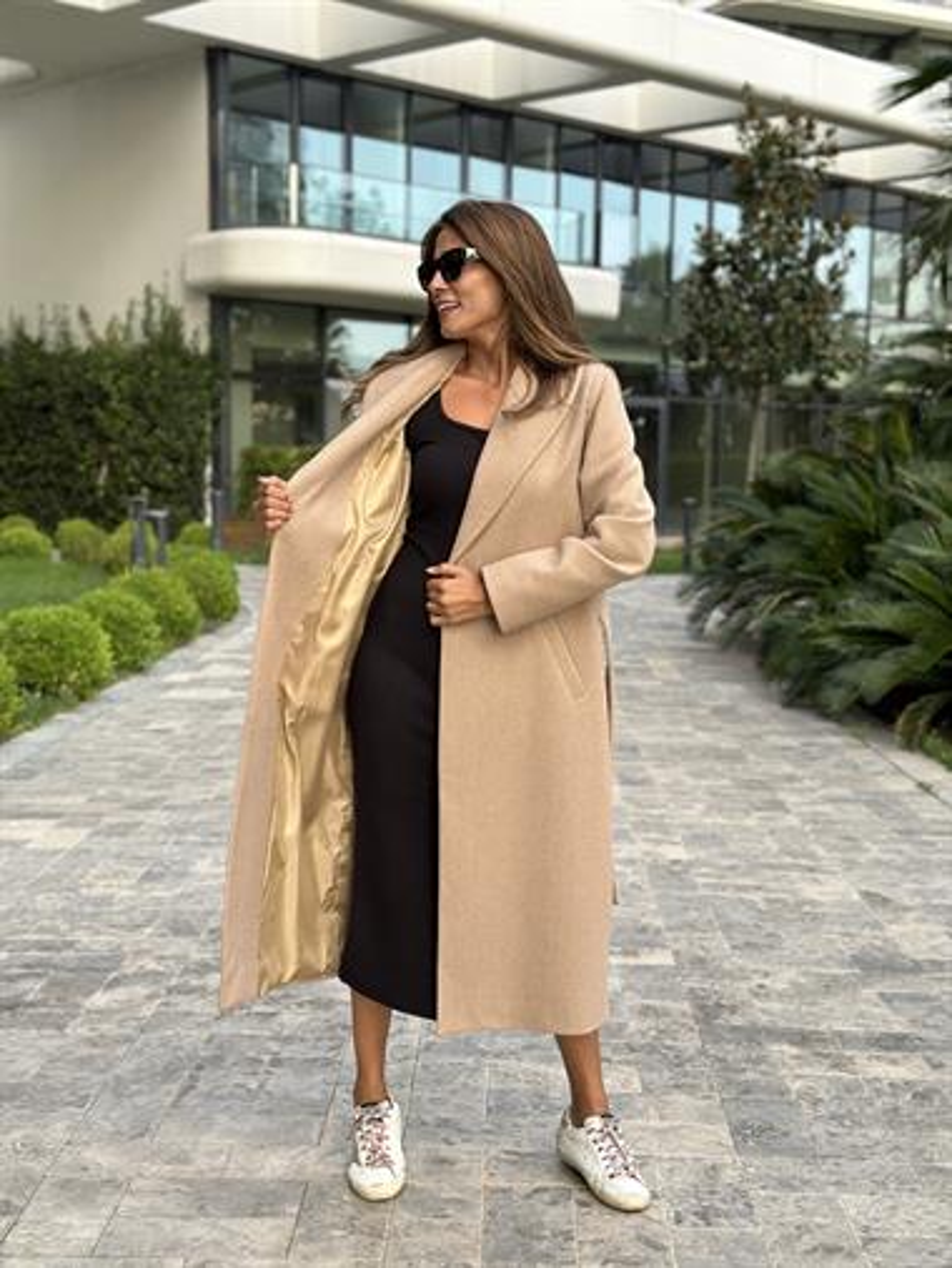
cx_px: 476
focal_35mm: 48
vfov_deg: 39.6
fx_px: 1759
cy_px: 634
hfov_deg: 30.3
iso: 80
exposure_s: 1/280
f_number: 1.78
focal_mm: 6.86
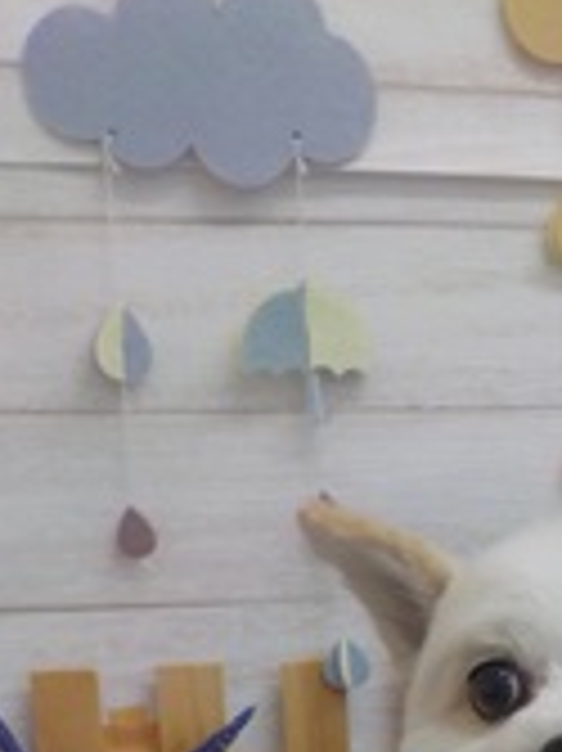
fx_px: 1561
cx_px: 593
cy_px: 806
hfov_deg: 19.7
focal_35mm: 72
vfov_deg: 25.3
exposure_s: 1/40
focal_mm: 4.1
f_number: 3.3
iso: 125
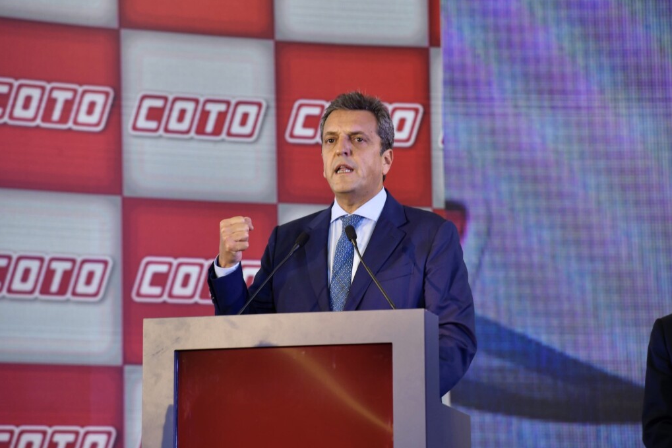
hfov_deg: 10.2
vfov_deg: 6.8
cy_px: 223
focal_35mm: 201
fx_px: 3751
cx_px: 335
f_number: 5.6
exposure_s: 1/250
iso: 400
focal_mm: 200
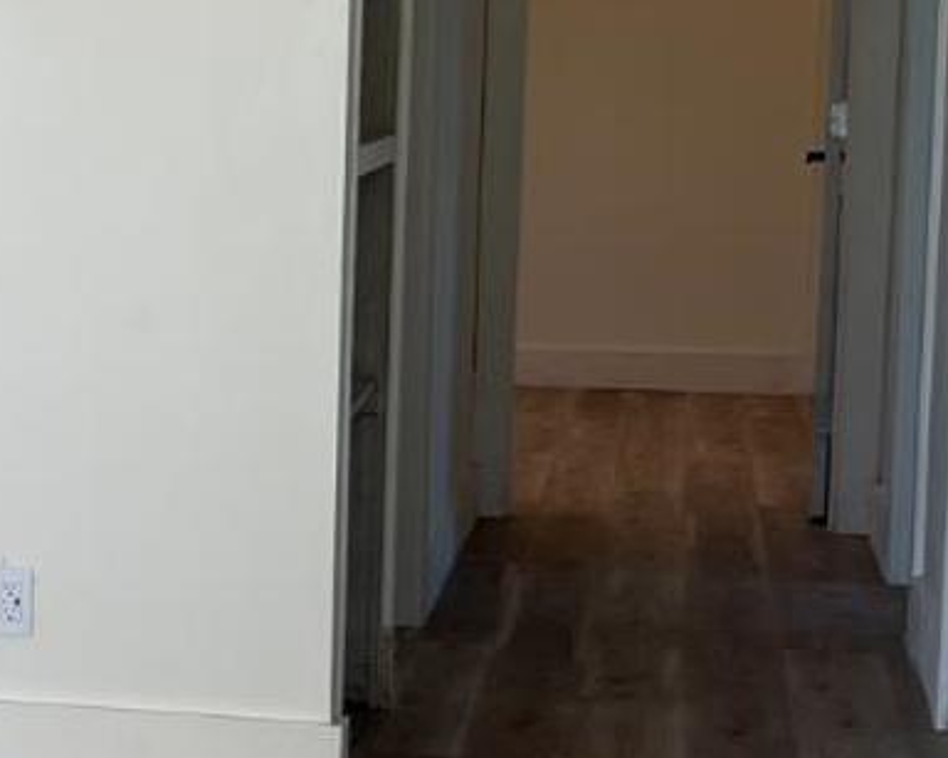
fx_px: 3338
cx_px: -955
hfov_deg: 13.7
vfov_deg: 13.0
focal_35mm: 119
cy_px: 420
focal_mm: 5.7
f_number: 1.5
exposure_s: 1/174
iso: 40
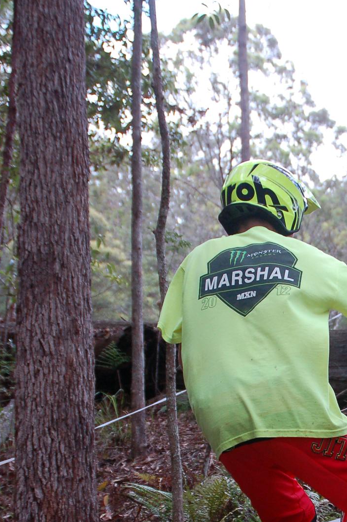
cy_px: 405
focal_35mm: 95
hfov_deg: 14.3
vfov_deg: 21.3
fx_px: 1377
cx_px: 297
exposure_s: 1/500
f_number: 4.2
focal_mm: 32
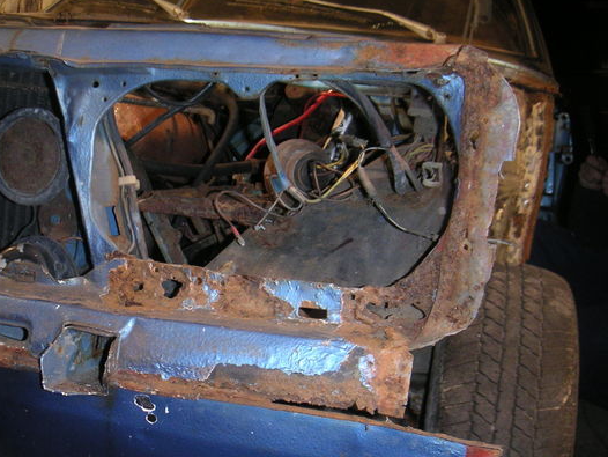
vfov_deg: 32.2
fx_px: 791
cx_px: 247
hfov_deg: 41.9
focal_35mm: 45
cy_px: 263
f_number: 2.8
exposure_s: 1/45
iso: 160
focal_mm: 5.7
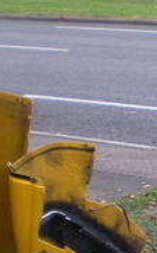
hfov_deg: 8.9
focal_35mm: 142
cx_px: 270
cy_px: 250
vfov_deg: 14.5
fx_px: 977
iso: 85
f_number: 3.1
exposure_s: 1/66.4
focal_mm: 6.3
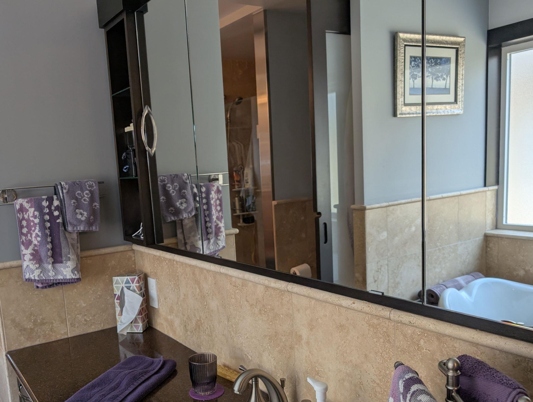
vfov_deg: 45.1
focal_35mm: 31
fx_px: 478
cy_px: 254
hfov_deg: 57.7
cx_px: 209
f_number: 1.68
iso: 30
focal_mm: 6.9
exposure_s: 1/120
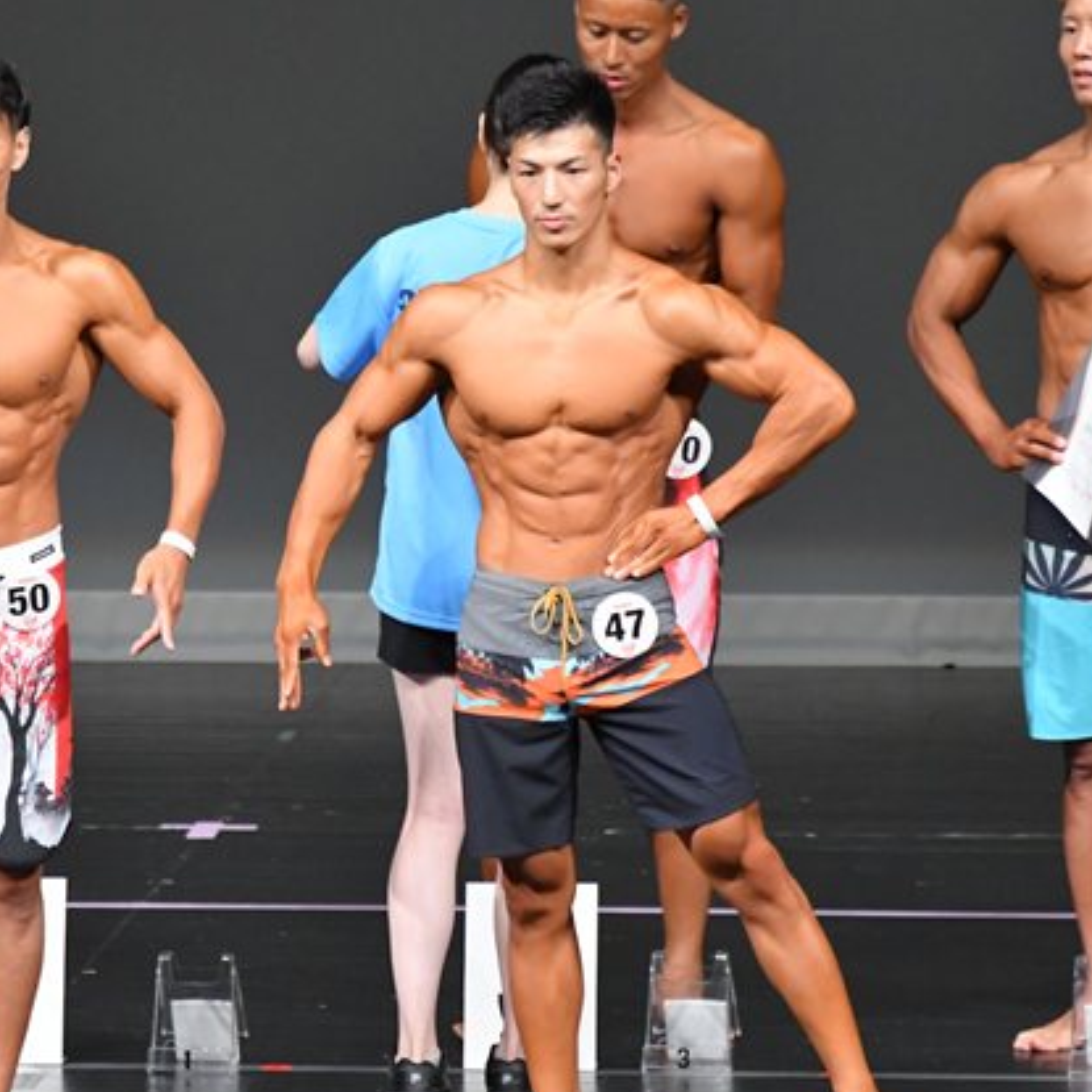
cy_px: 632
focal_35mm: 500
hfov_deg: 3.5
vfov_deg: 3.5
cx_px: 259
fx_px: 17845
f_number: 5.6
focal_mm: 210
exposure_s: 1/400
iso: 4000
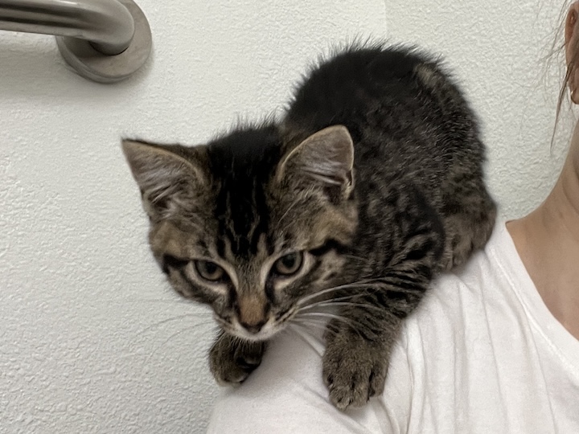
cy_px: 217
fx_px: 502
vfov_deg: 46.8
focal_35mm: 30
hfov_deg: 60.0
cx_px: 290
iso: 320
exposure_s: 1/60
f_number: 2.2
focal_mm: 2.71
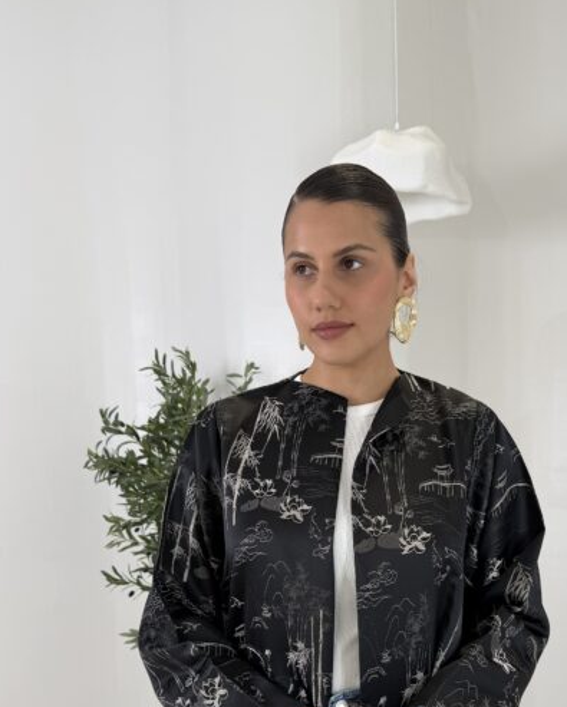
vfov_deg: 46.5
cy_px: 512
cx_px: 347
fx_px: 796
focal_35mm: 38
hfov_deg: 39.0
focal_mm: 6.76
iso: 80
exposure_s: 1/470
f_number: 1.78
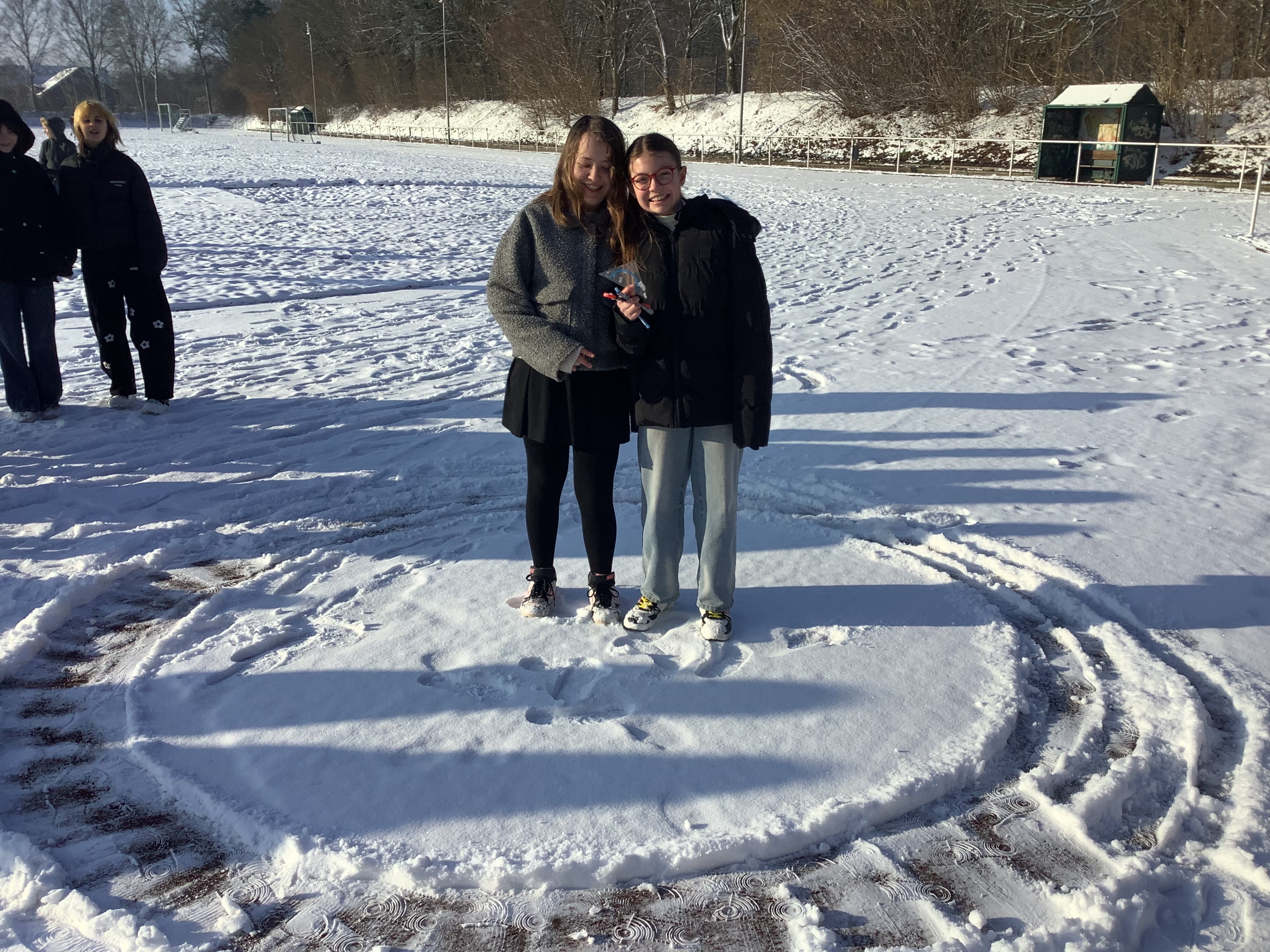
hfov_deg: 58.4
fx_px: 1137
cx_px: 635
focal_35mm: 31
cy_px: 476
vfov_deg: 45.4
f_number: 2.4
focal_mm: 3.3
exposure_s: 1/1597
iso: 25
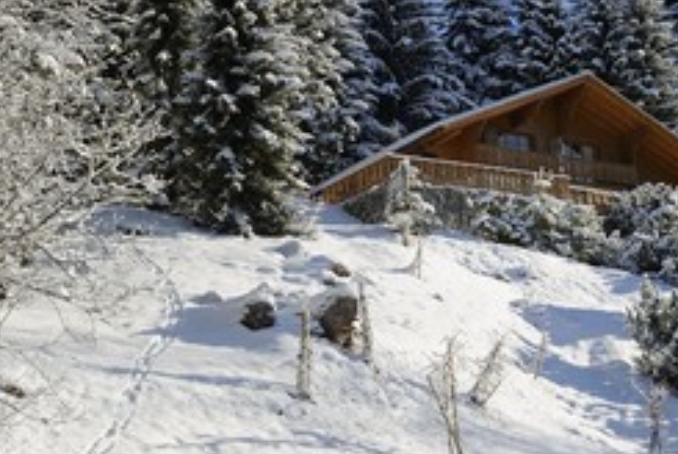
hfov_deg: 22.7
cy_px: 78
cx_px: 454
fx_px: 1678
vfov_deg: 15.3
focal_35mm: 89
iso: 200
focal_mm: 52
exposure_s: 1/160
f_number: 16
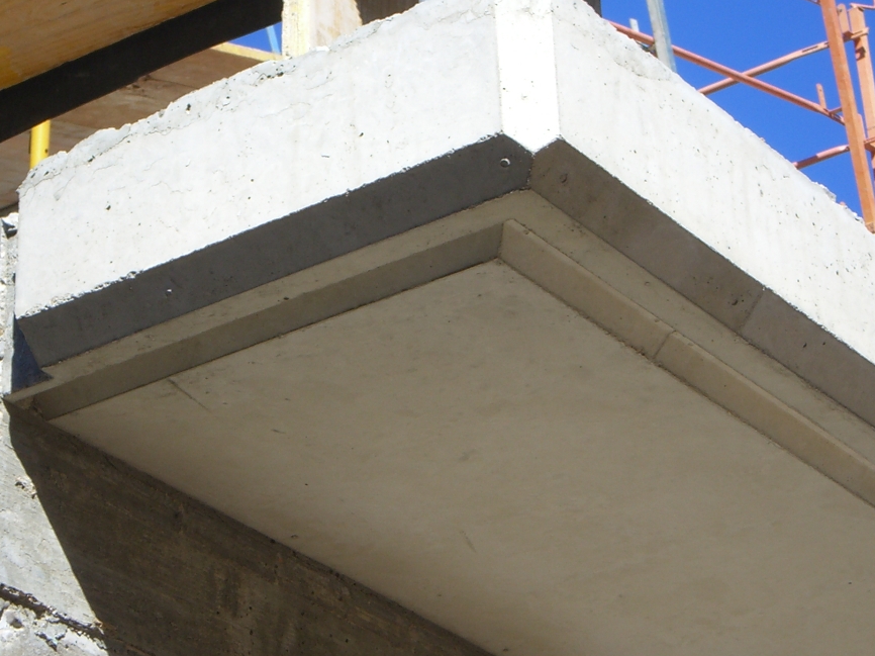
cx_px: 465
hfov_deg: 12.5
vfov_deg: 9.4
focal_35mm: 158
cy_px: 319
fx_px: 3993
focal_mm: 18.6
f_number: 8.3
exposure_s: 1/160
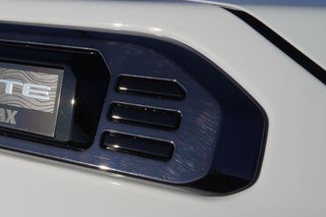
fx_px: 497
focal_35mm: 55
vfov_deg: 24.5
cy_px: 148
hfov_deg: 34.3
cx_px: 33
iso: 100
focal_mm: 19
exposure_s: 1/400
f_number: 10
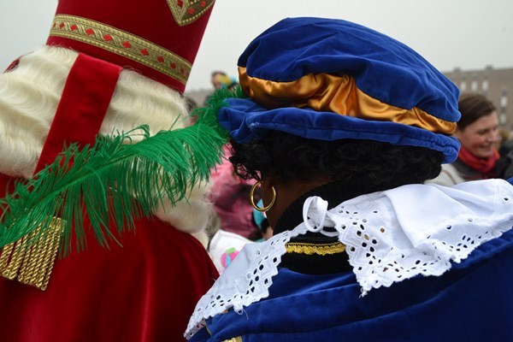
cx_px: 256
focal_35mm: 42
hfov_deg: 46.4
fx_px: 598
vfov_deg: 31.9
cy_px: 171
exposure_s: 1/125
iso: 200
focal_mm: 28
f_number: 5.6
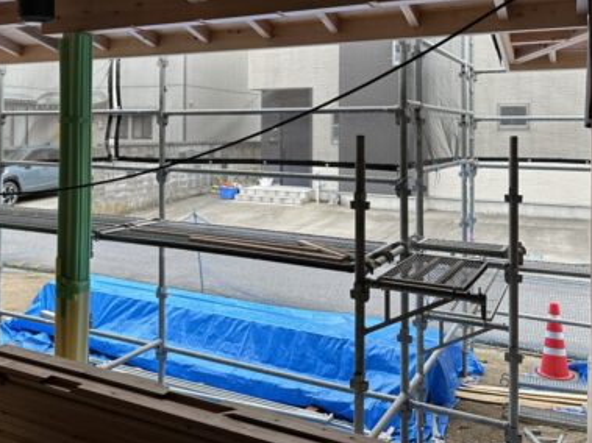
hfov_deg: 47.6
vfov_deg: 37.0
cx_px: 169
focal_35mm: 38
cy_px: 125
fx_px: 650
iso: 80
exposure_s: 1/387
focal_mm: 6.86
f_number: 1.78
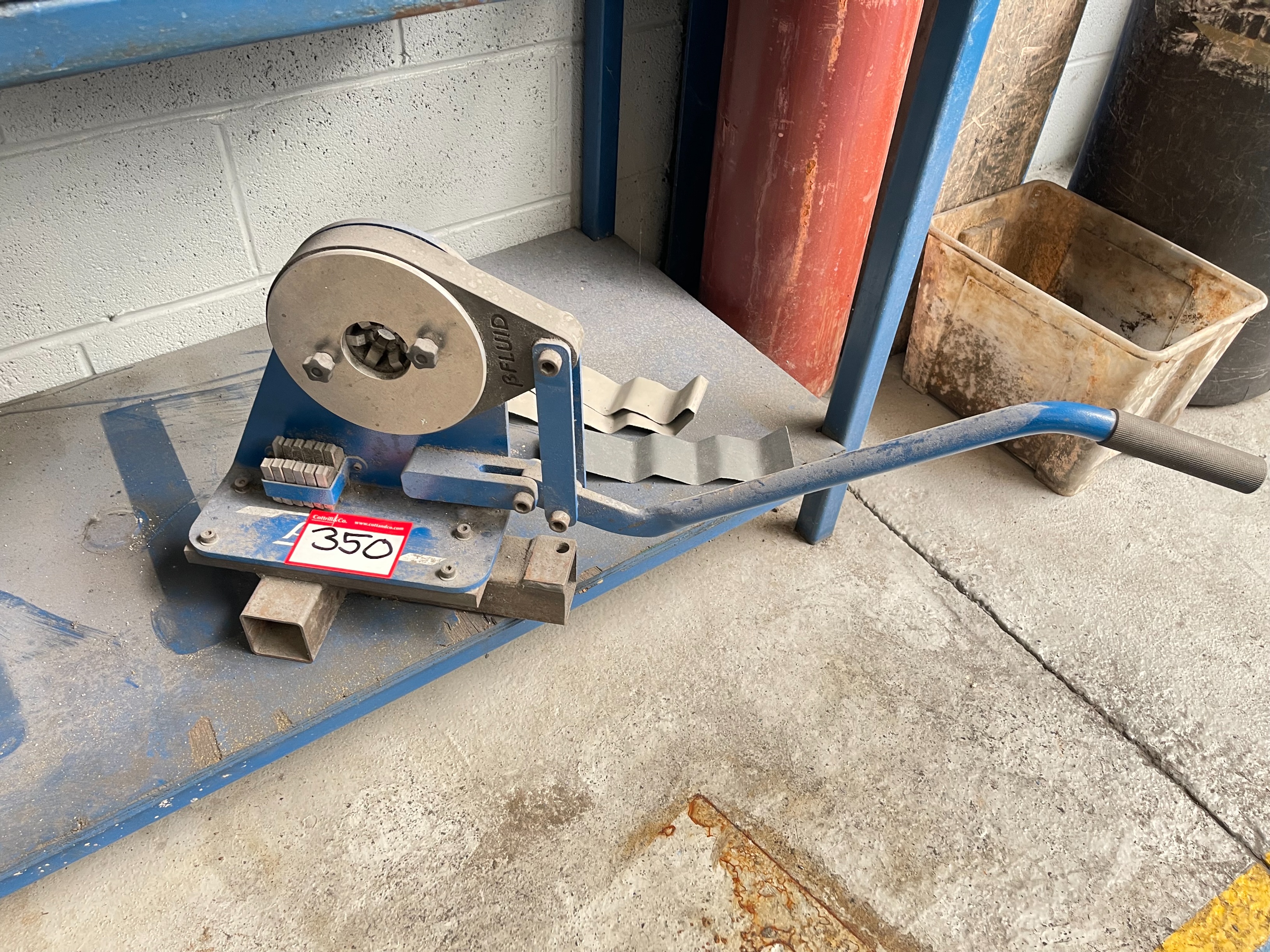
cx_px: 635
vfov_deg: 53.1
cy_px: 476
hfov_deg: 67.3
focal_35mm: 26
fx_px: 954
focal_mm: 5.1
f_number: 1.6
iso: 125
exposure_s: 1/71
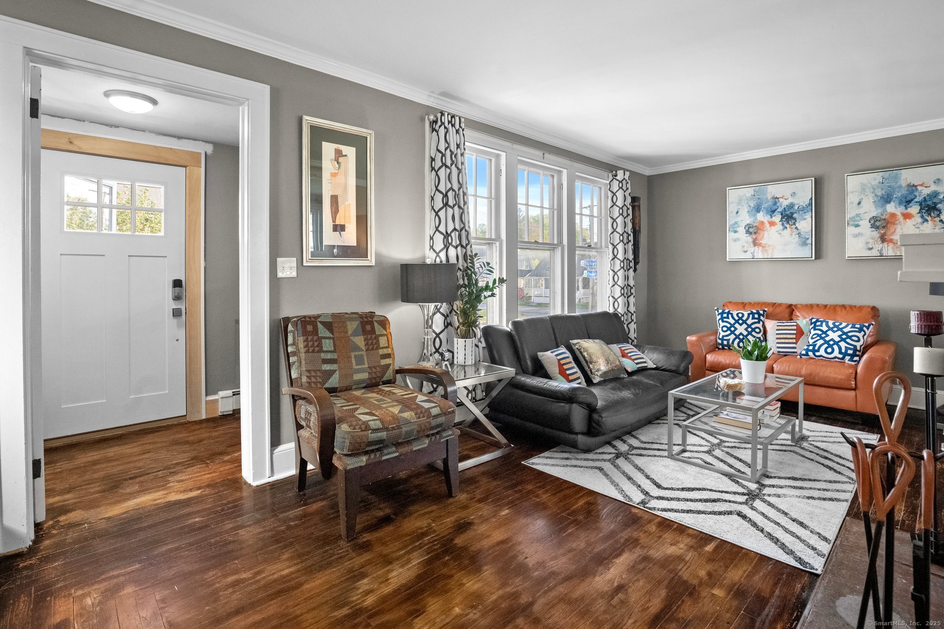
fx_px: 419
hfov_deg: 96.7
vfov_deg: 73.7
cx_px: 472
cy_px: 314
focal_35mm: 16
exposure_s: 1/50
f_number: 7.1
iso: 12800
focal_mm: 16
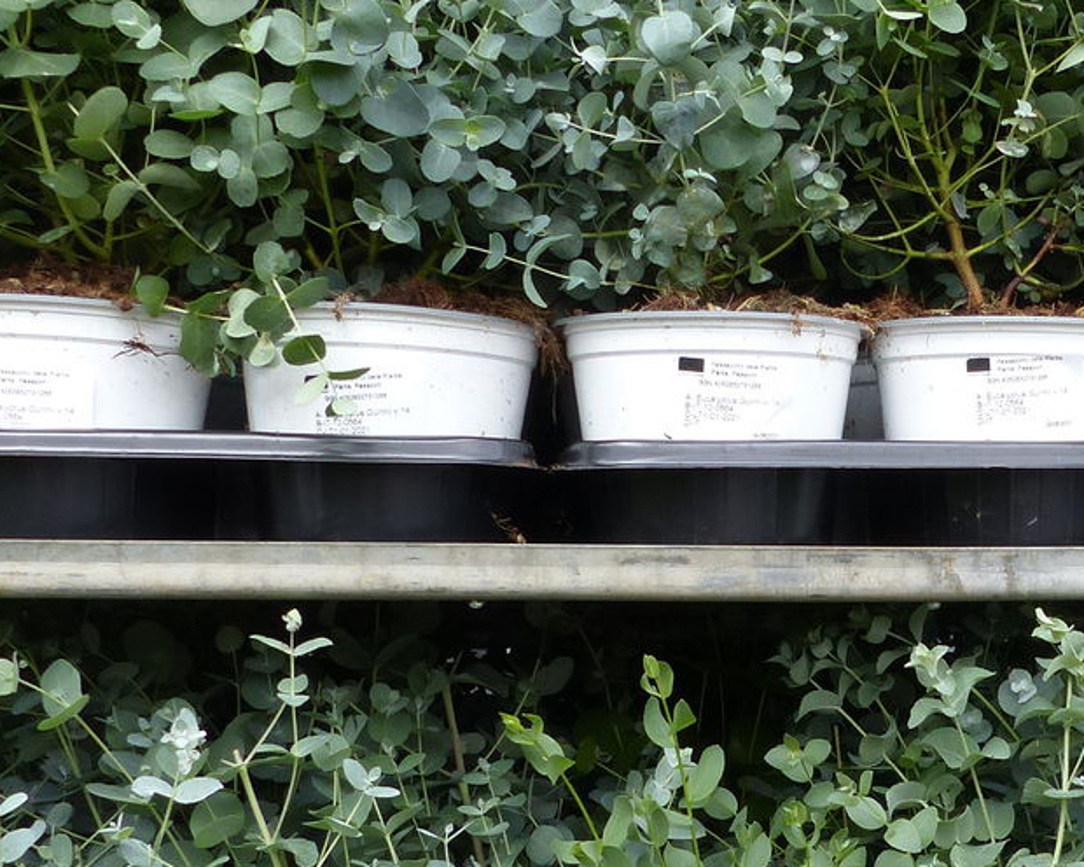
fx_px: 2021
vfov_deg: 24.0
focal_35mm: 63
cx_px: 883
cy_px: 631
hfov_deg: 29.3
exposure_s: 1/200
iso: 100
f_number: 4
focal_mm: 4.5
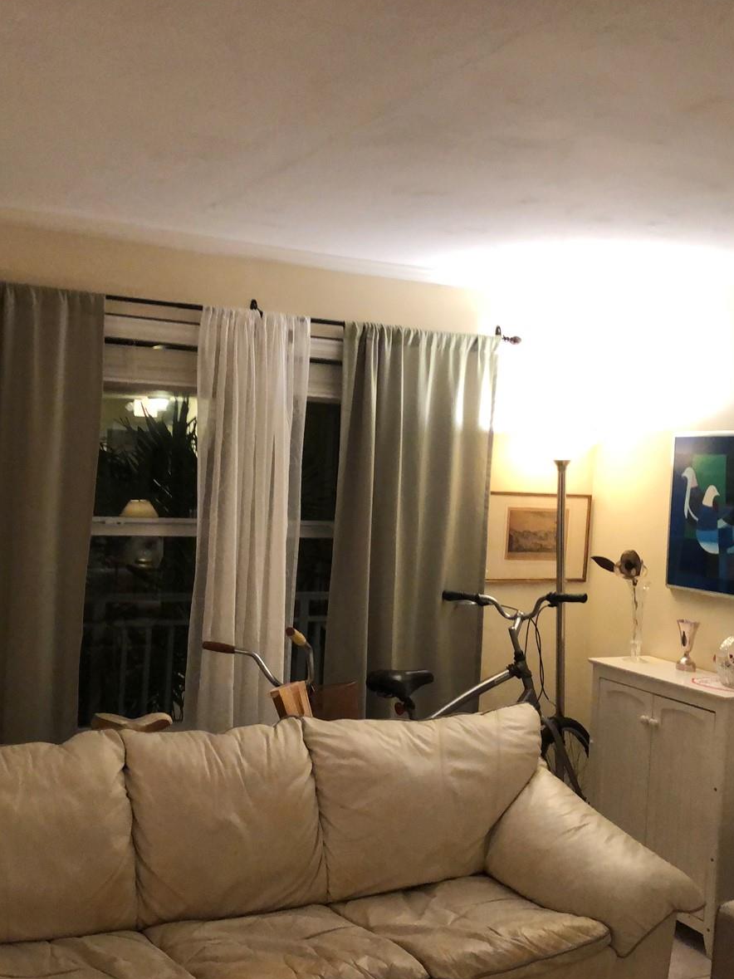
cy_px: 491
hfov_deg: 37.7
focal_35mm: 38
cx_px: 331
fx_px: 1075
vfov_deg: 49.0
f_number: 1.8
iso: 320
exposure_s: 1/60
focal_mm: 3.99
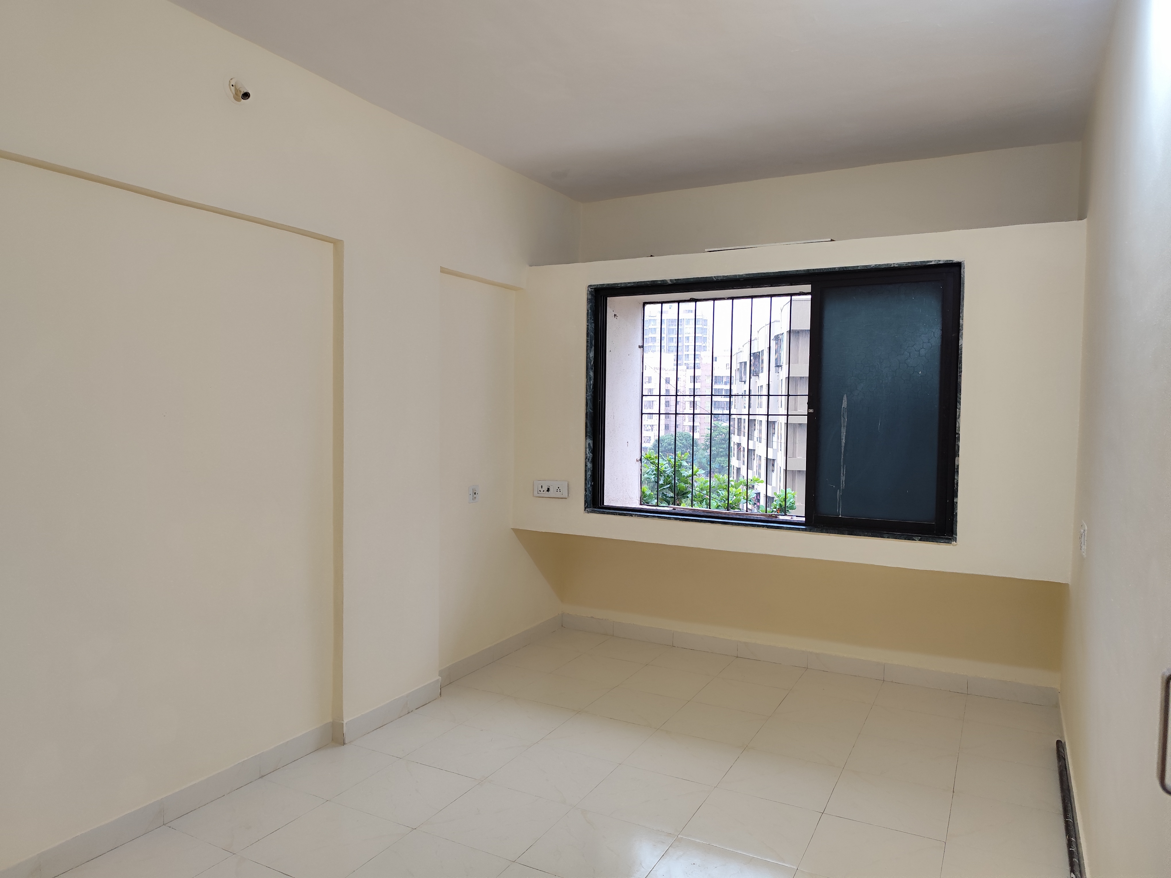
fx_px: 778
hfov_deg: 73.9
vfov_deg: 58.9
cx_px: 586
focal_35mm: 23
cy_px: 439
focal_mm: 6.19
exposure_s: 1/100
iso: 800
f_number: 1.65
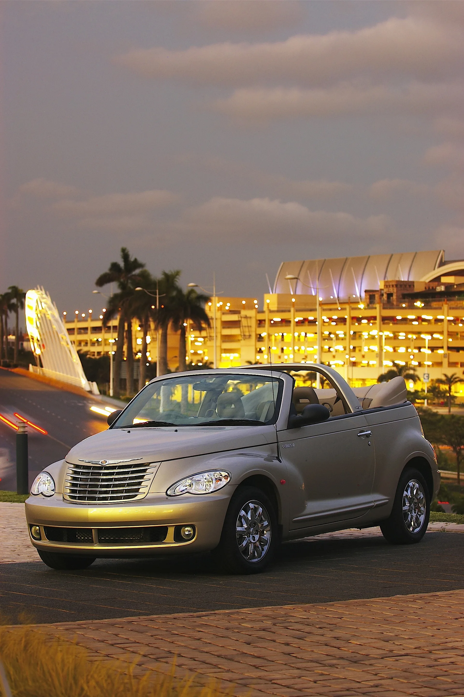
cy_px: 348
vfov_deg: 19.5
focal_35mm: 105
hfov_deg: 13.0
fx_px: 2032
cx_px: 232
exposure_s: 1.6
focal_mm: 70
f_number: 7.1
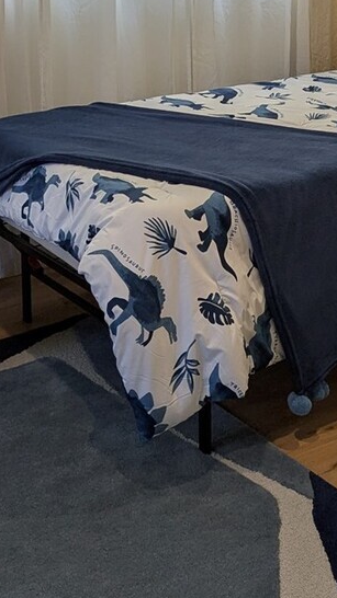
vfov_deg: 28.9
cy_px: 22
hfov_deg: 17.5
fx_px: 1096
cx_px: 167
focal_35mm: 69
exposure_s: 1/120
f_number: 1.85
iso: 50
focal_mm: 6.81
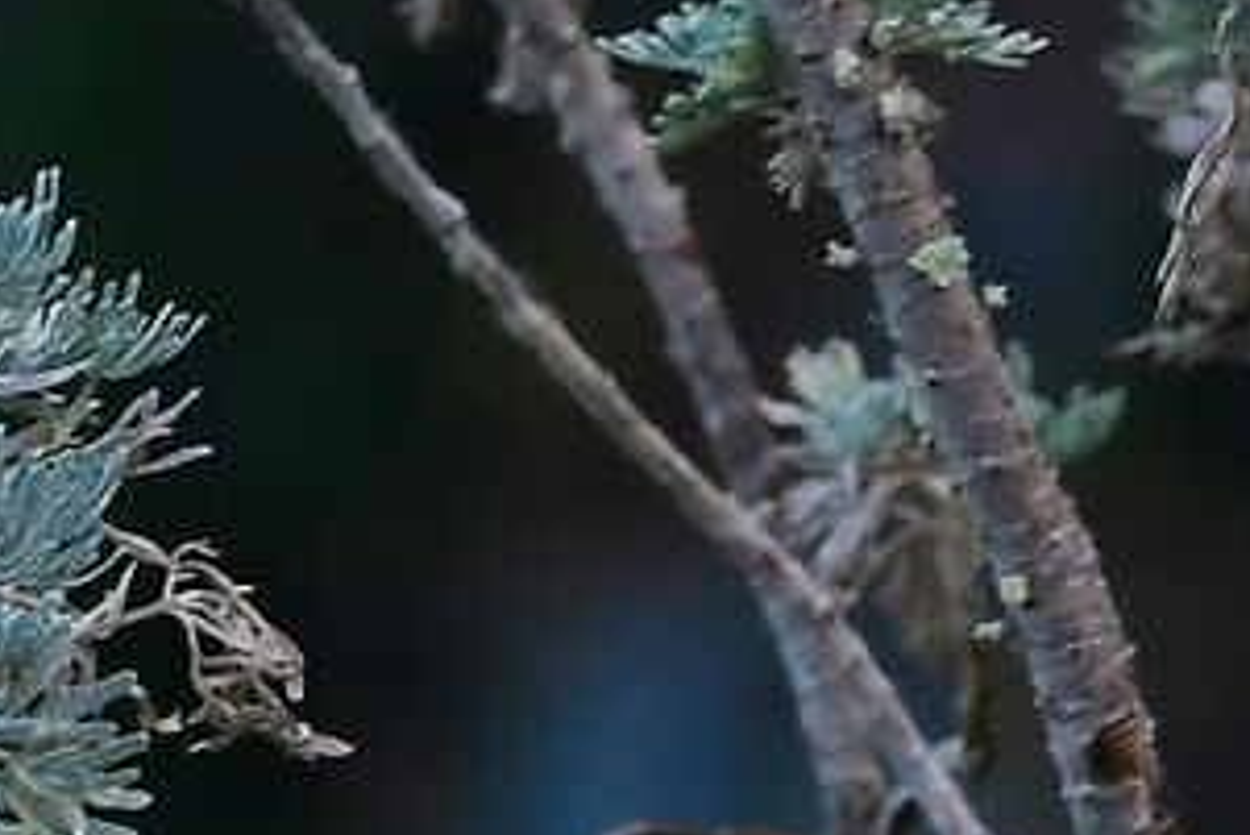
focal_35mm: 1672
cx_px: -1890
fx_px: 58081
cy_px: -2173
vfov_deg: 0.8
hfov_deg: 1.2
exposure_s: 1/250
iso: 720
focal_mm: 140
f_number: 13
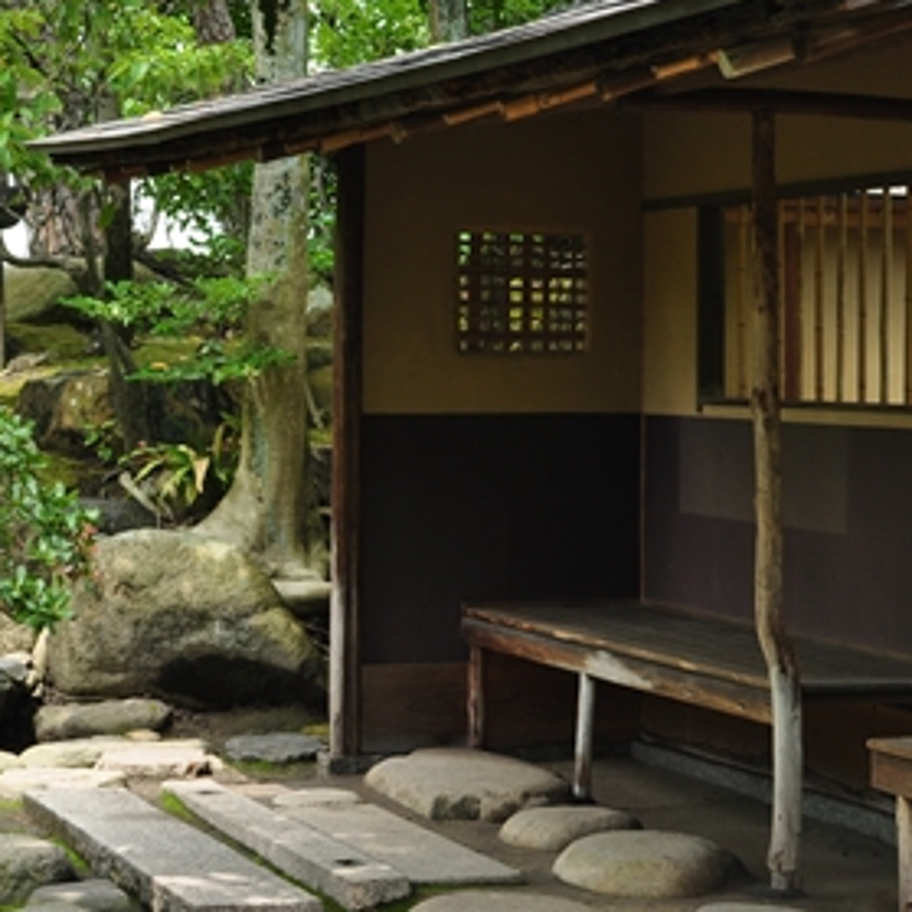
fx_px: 2859
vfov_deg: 18.1
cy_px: 512
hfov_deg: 18.1
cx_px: 471
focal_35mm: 96
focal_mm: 35
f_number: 7.1
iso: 200
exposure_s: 1/80
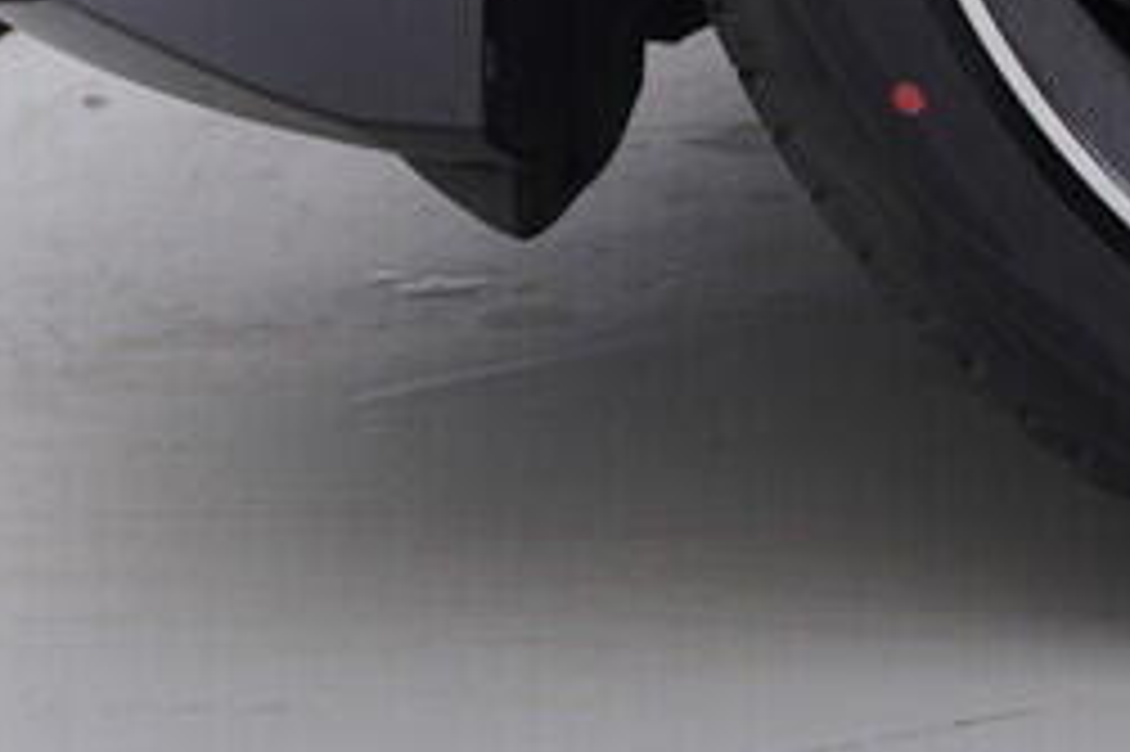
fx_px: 4611
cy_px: -516
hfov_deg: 13.1
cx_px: 1747
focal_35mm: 147
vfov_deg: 9.0
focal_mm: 24
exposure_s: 1/80
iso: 125
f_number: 4
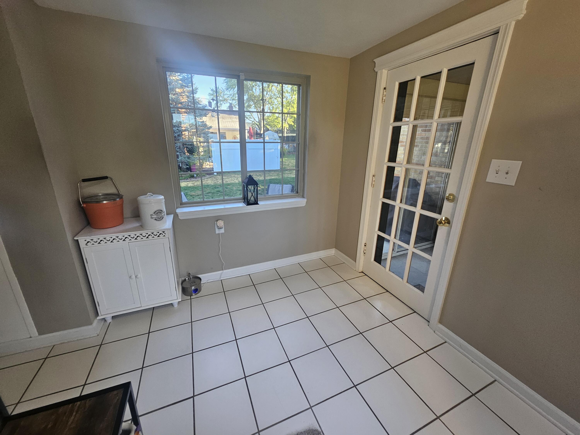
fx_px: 218
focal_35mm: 13
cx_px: 290
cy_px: 218
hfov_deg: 106.2
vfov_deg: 89.9
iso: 64
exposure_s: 1/60
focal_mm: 1.74
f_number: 2.2
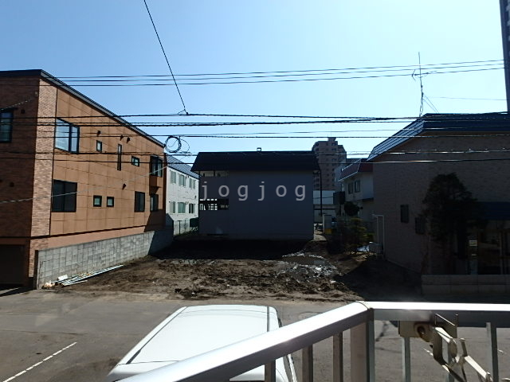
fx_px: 309
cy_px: 191
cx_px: 255
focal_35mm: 21
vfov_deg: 63.4
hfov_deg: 79.0
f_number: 6
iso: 125
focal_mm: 3.7
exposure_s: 1/640
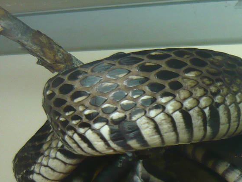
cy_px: 147
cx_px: 252
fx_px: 657
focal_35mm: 94
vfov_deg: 15.6
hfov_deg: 20.1
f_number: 2.8
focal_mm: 5.5
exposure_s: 1/30
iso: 200
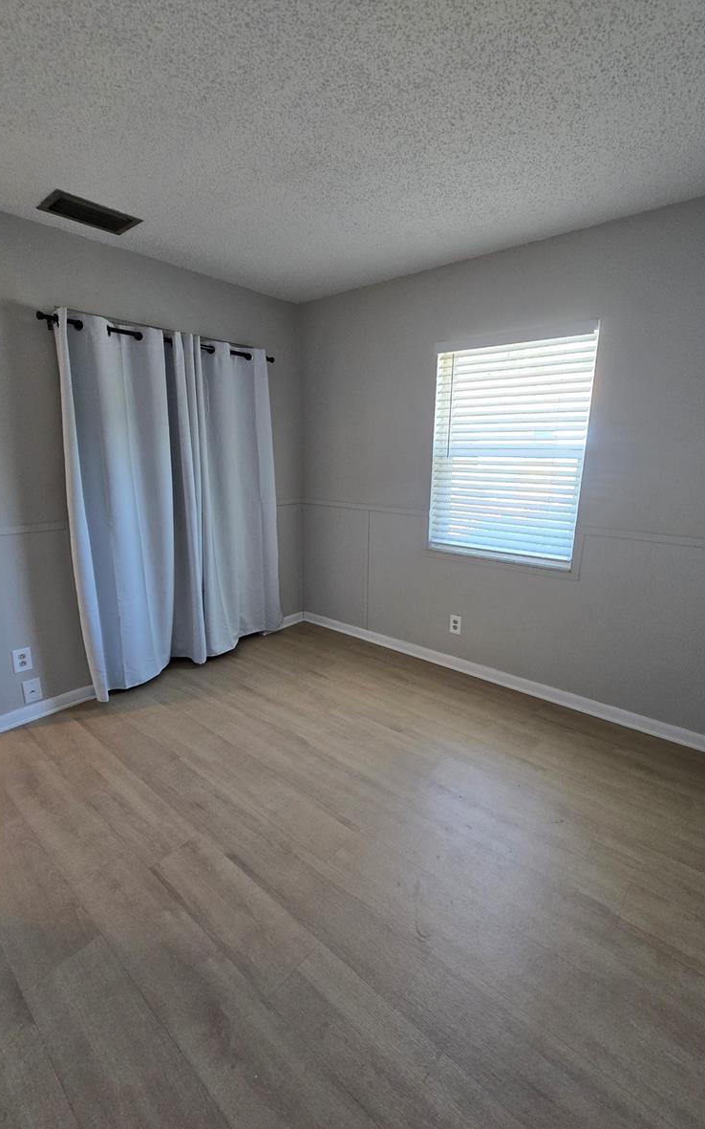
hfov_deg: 78.6
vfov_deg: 105.3
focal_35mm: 14
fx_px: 430
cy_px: 557
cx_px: 362
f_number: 2.2
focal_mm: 2.2
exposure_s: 1/60
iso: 250
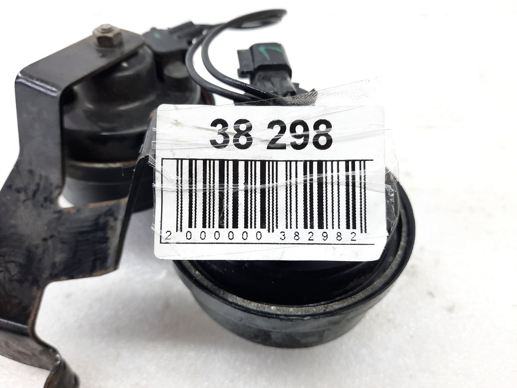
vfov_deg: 54.9
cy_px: 194
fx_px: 373
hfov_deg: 69.4
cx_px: 258
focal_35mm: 25
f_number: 2
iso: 160
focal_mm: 4.6
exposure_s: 1/50
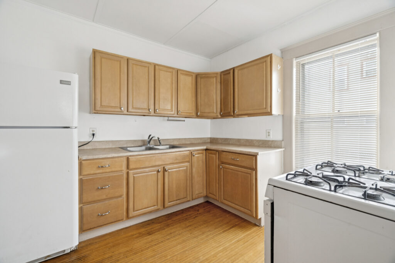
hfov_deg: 96.7
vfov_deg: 73.8
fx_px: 176
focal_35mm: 16
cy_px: 132
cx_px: 198
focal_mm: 16
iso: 800
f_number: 8
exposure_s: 1/25
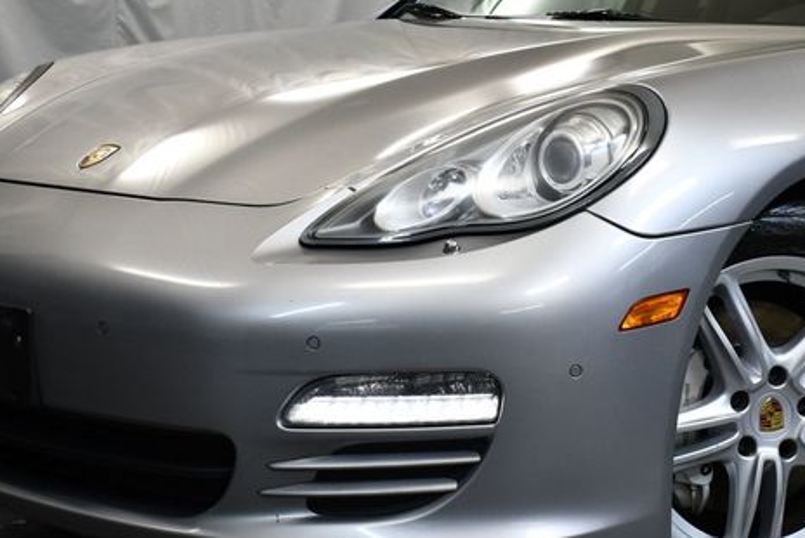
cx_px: 470
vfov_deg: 17.1
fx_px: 1790
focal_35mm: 80
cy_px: 283
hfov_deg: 25.3
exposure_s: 1/200
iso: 800
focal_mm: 29
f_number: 4.2
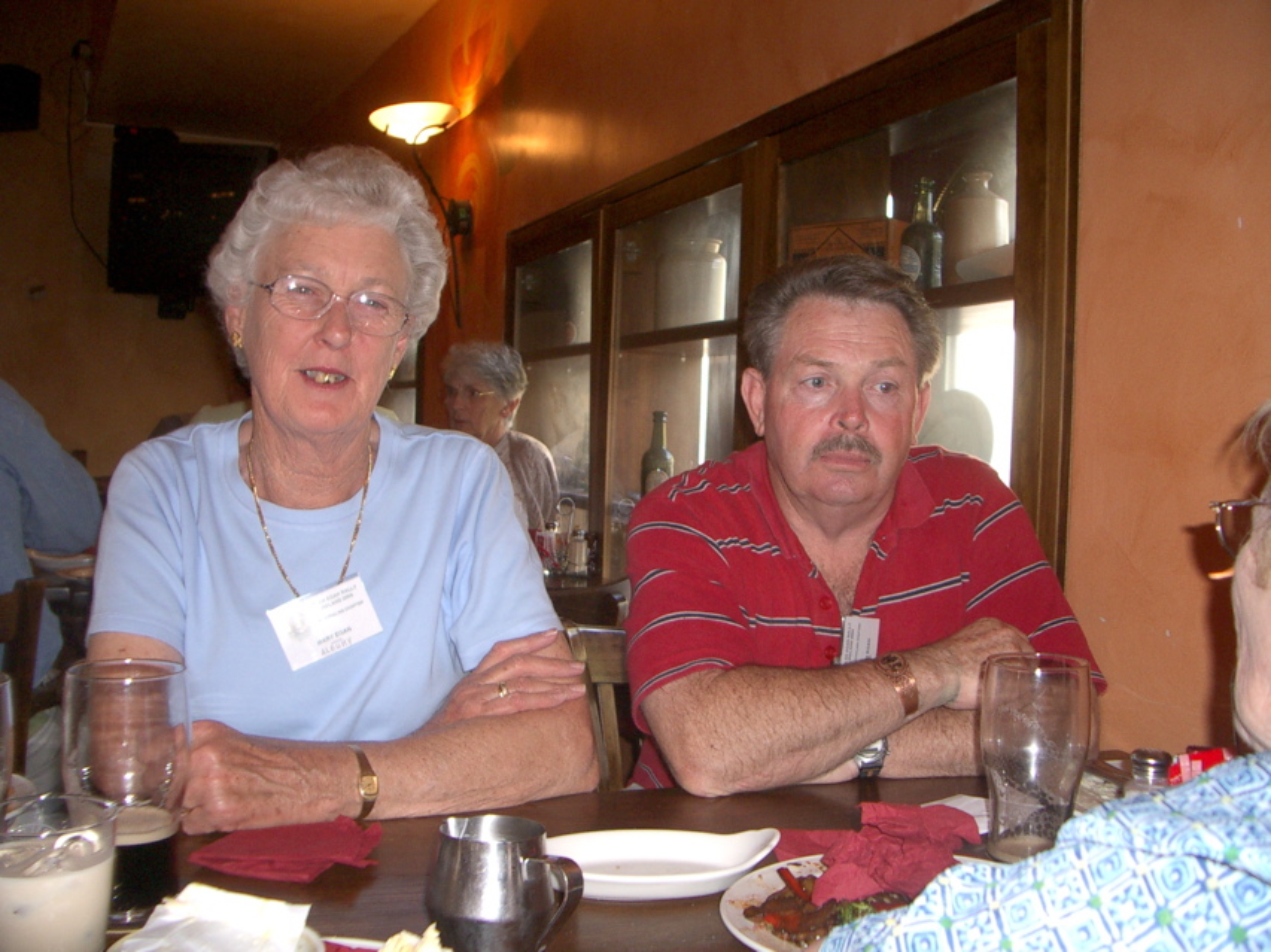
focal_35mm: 35
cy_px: 476
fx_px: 1285
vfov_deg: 40.7
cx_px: 636
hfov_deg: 52.6
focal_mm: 5.8
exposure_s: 1/40
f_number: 2.6
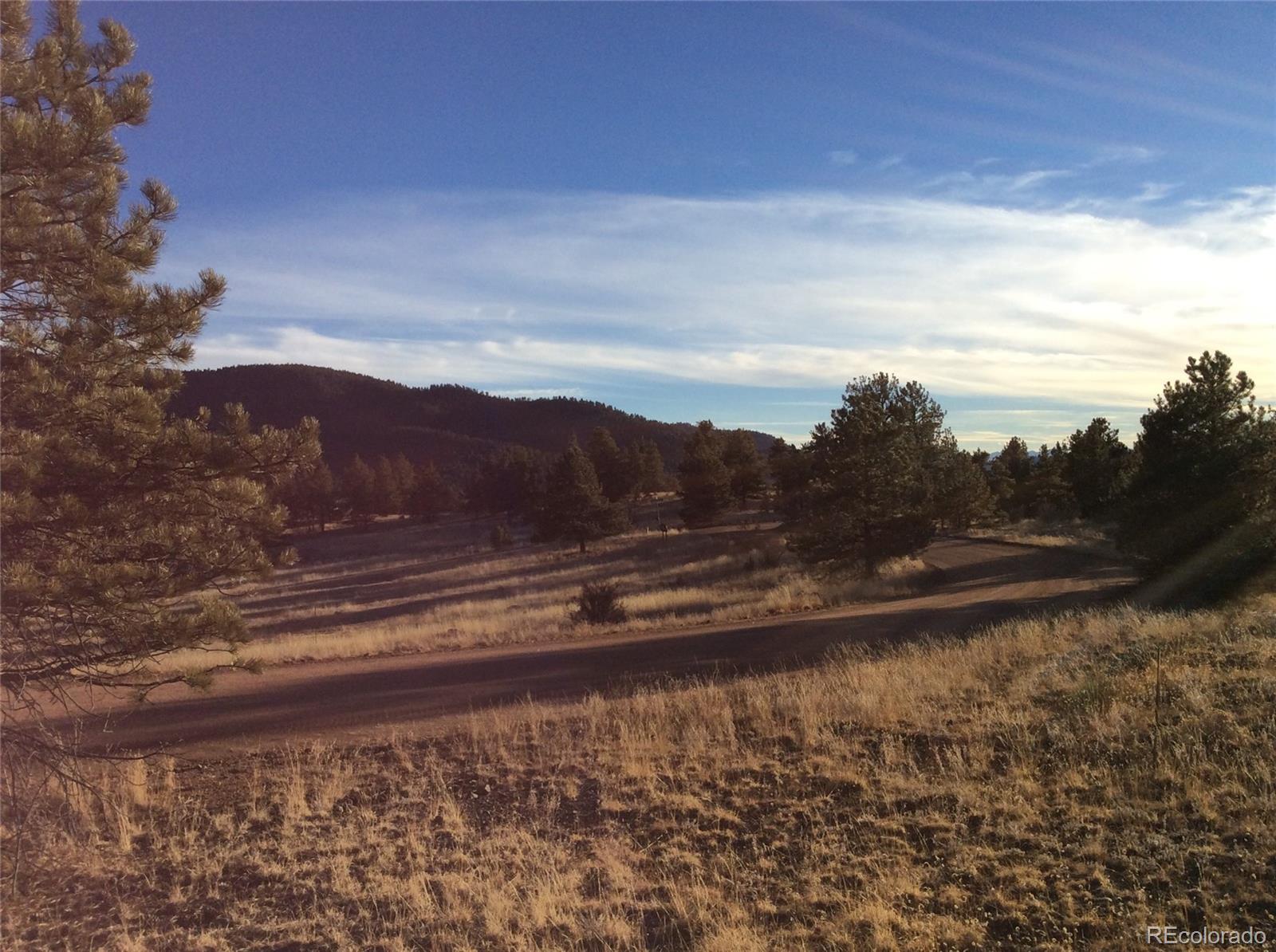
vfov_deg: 44.0
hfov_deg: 56.9
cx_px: 638
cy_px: 476
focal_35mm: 32
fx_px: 1177
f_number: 2.4
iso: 32
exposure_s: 1/2045
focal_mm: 3.3
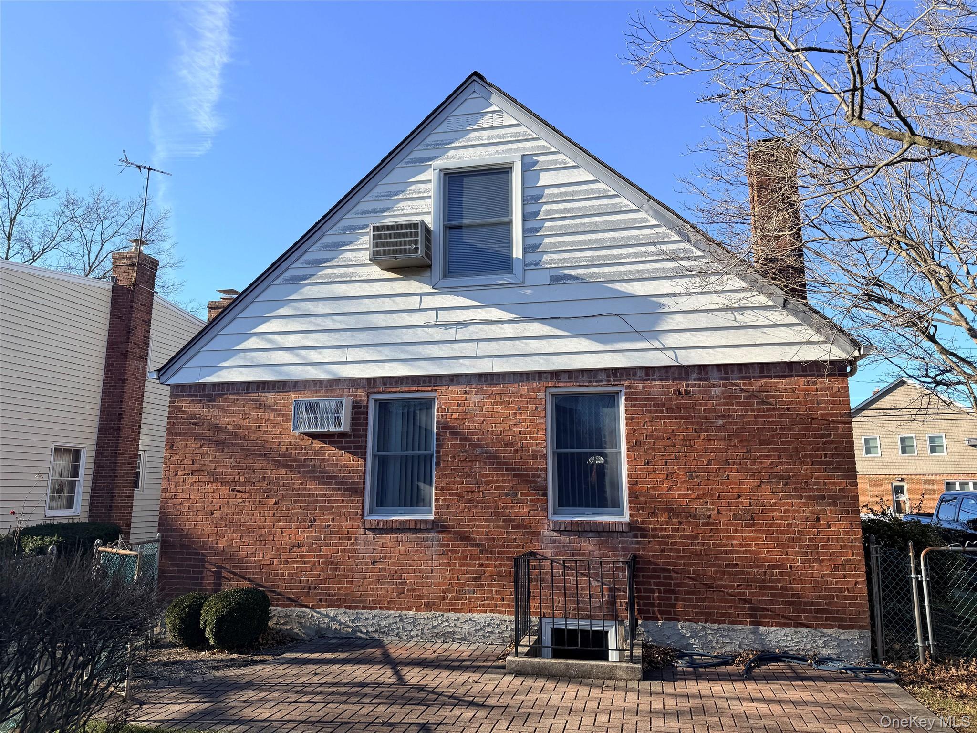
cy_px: 366
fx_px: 677
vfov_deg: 56.8
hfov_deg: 71.6
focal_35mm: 24
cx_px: 488
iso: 80
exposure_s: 1/1949
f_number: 1.78
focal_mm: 6.76
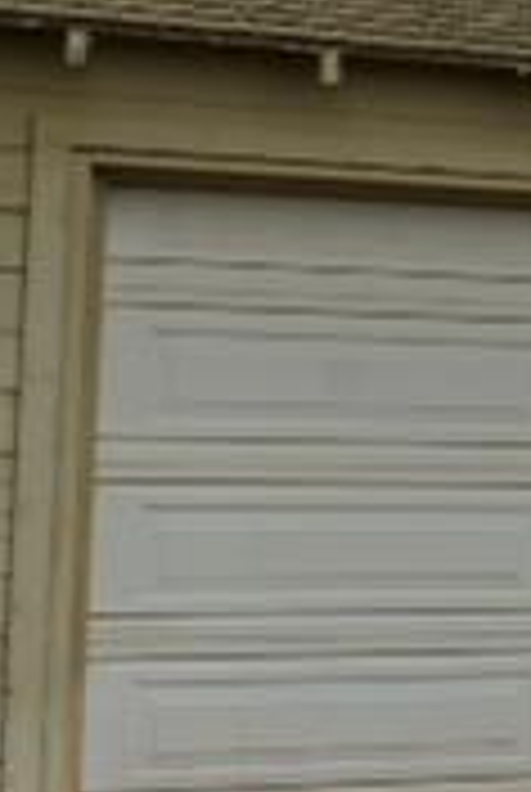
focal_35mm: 119
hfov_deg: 7.7
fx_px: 2622
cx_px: 2128
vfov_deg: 17.2
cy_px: 414
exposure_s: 1/30
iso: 400
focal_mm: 14
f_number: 10
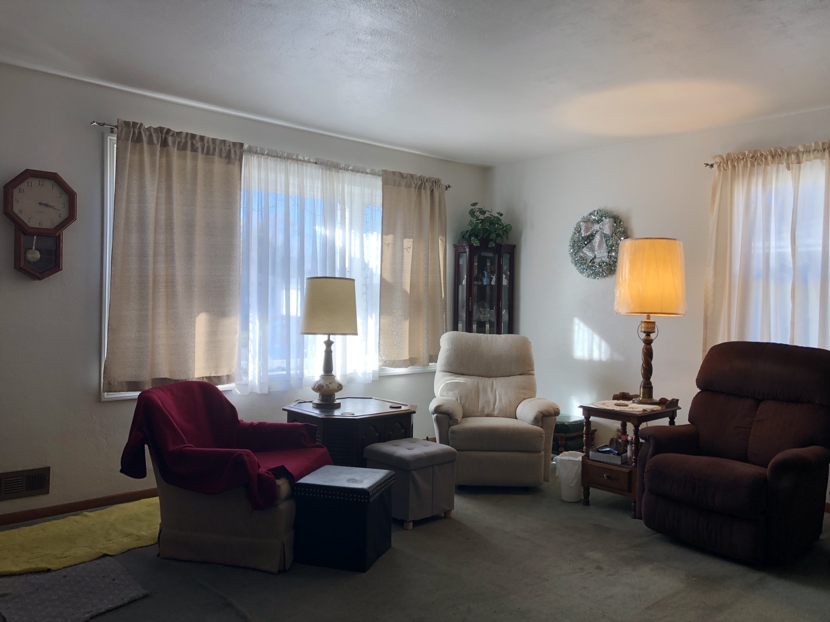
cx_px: 415
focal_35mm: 28
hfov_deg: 63.4
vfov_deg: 49.7
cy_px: 311
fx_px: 671
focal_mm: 3.99
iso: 50
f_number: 1.8
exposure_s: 1/120
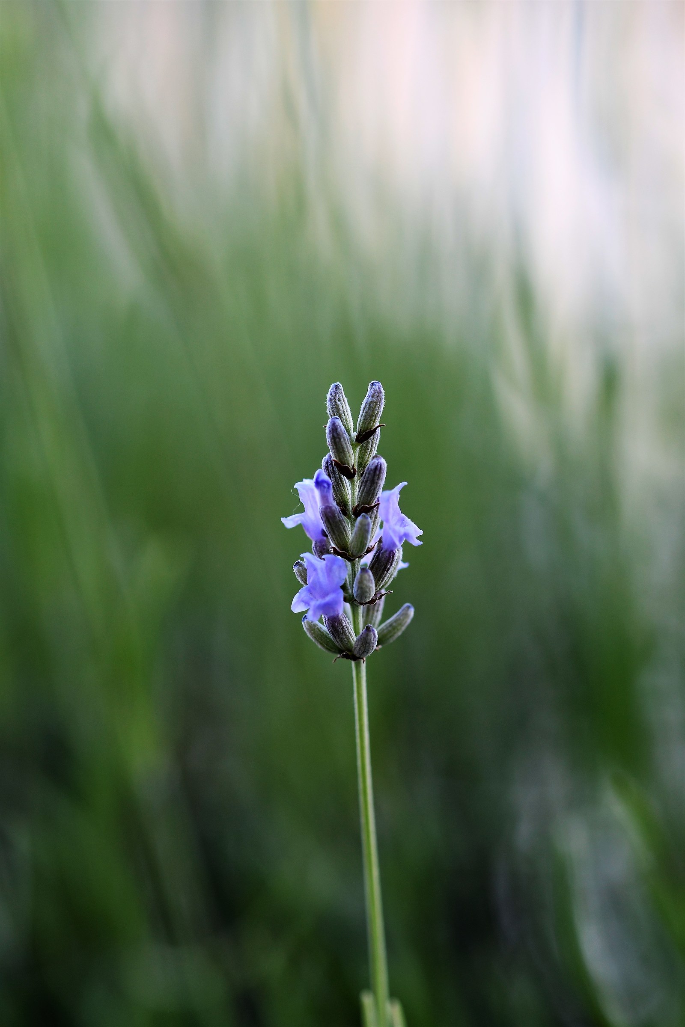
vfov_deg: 13.1
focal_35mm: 157
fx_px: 4481
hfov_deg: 8.7
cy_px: 514
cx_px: 342
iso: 280
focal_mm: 105
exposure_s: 1/160
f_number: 4.5
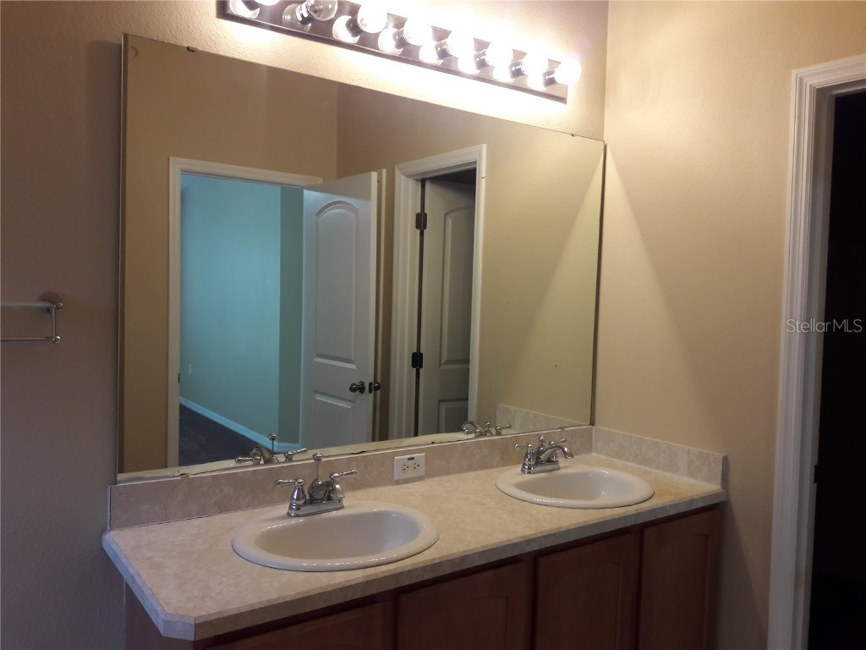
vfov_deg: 49.7
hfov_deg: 63.4
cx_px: 433
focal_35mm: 28
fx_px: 700
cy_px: 325
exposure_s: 1/33
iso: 100
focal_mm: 3.7
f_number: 1.9
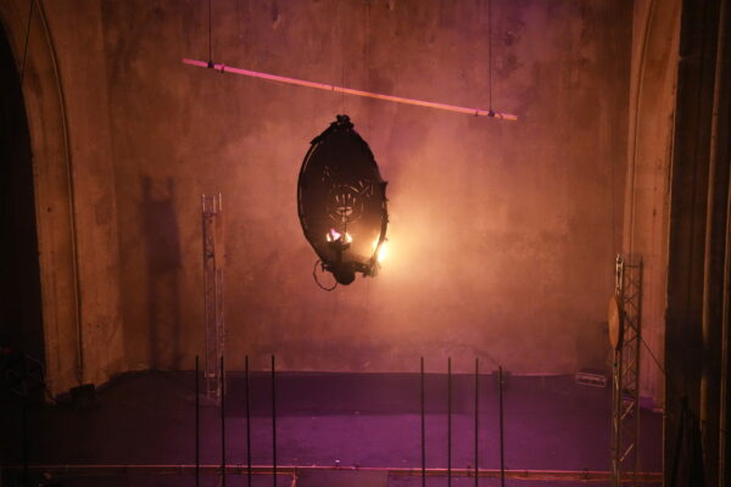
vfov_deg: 20.9
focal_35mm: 65
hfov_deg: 31.0
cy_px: 244
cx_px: 366
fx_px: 1320
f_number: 2.8
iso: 12800
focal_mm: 65
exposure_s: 1/40
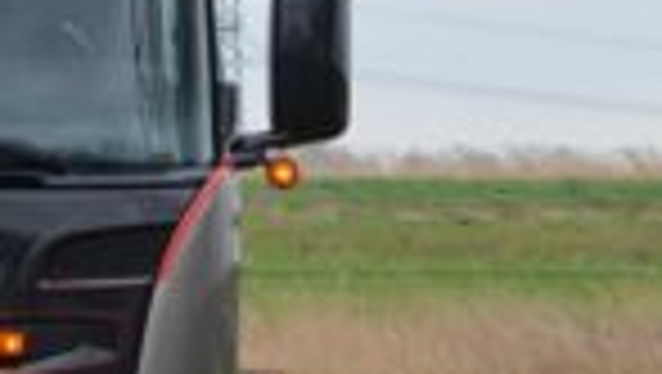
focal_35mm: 394
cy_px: 219
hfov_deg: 5.5
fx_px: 6922
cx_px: 576
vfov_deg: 3.1
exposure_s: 1/200
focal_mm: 48
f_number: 7.1
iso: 500
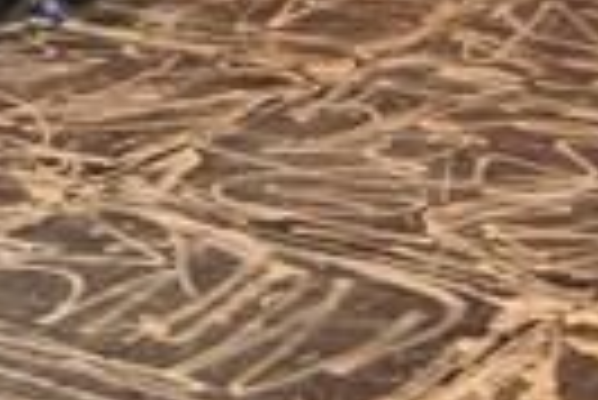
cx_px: -472
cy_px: -425
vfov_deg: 7.1
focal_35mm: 187
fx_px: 3110
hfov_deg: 10.4
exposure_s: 1/60
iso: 1000
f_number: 5
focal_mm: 26
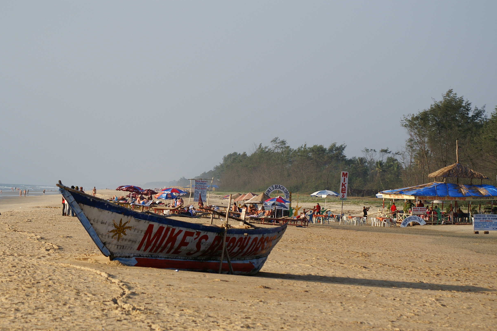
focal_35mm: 186
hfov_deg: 11.1
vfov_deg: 7.4
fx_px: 2566
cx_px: 202
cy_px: 195
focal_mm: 100
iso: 200
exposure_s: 1/1000
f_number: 6.3
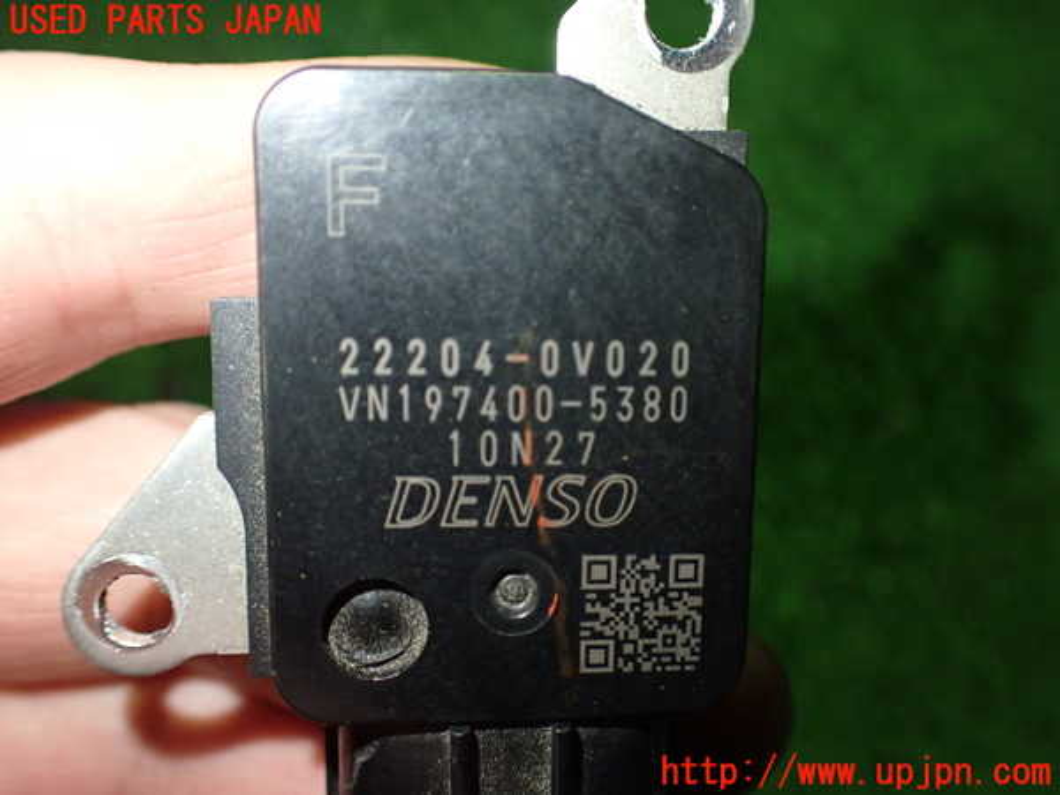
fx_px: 919
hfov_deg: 60.0
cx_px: 530
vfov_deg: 46.8
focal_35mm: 30
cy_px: 398
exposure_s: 1/125
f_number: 2.3
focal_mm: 5.4
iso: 500
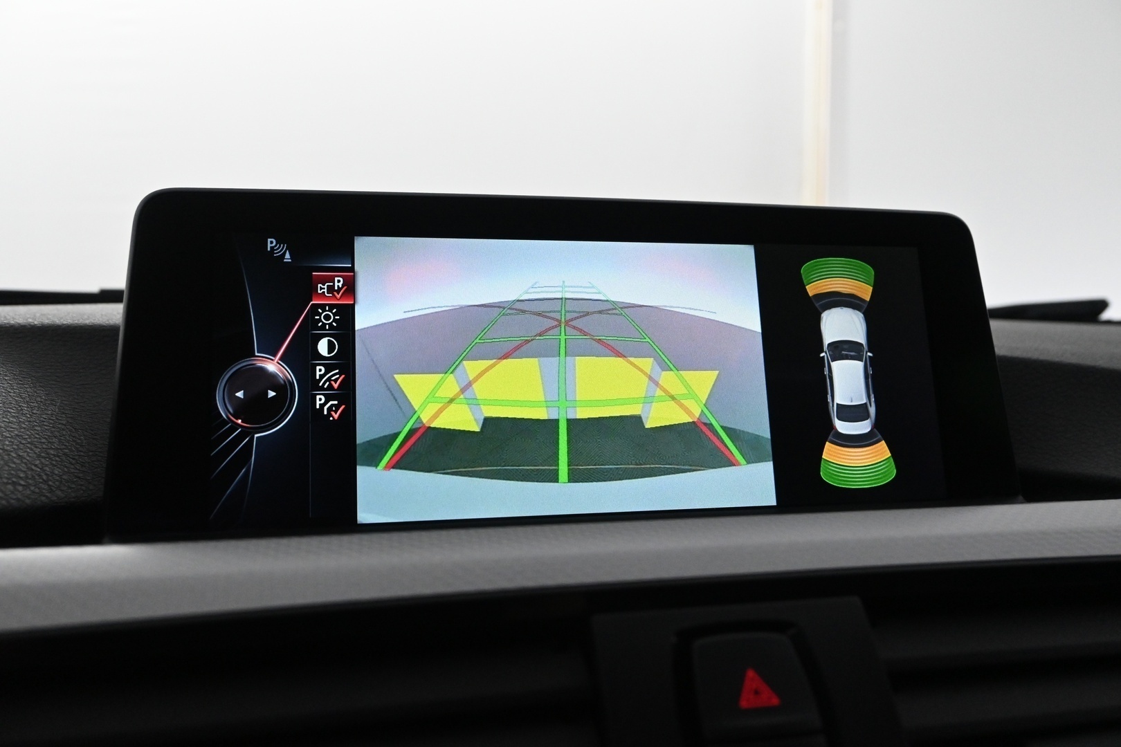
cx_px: 560
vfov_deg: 44.6
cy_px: 374
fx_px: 911
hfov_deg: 63.2
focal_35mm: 29
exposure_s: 1/125
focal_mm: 19.5
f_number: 5.6
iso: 3200
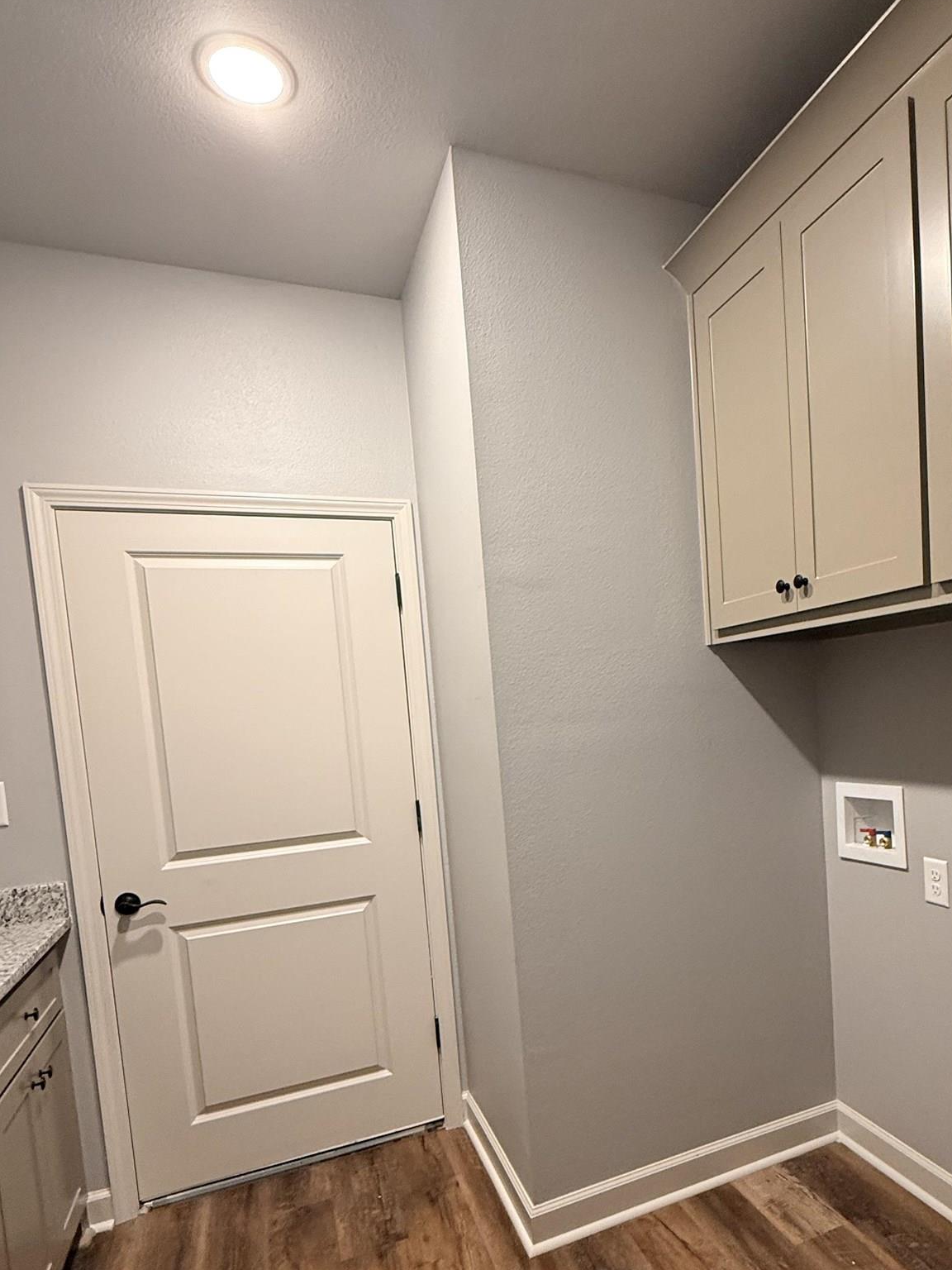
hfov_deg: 62.6
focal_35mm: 21
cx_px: 594
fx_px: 770
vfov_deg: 78.0
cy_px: 769
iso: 320
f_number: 2.2
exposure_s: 1/60
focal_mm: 2.22
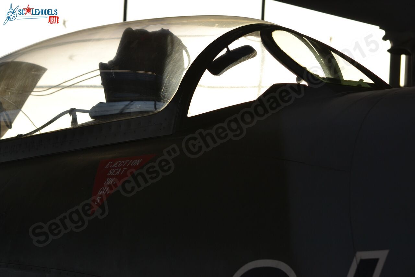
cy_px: 138
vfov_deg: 11.4
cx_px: 208
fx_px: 1383
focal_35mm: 120
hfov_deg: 17.1
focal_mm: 80
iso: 100
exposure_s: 1/160
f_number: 6.3
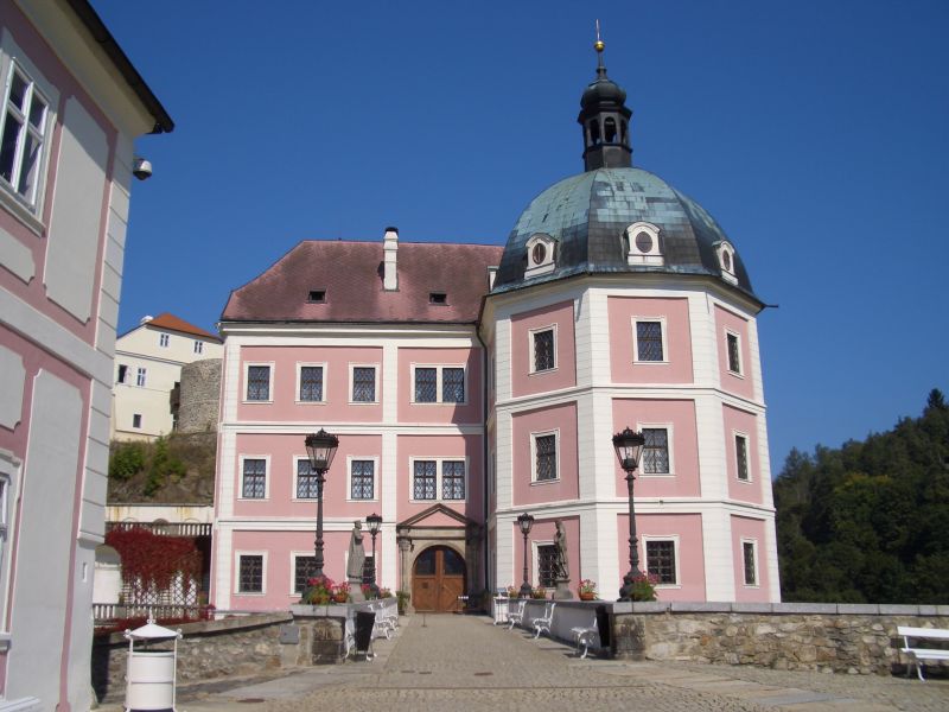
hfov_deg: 52.6
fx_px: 960
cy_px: 356
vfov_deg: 40.7
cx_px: 474
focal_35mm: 35
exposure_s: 1/800
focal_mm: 5.8
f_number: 4.3
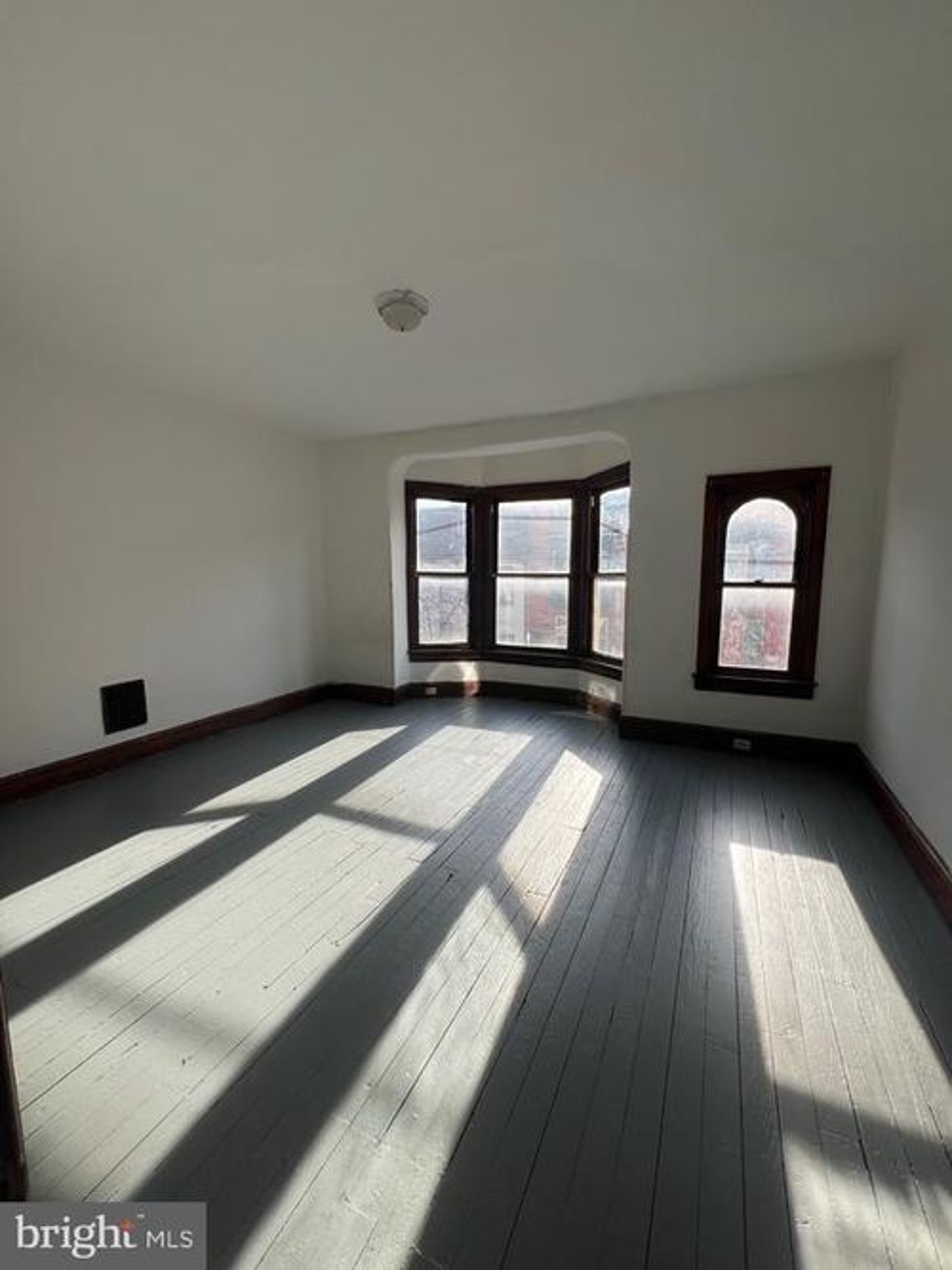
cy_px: 635
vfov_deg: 106.2
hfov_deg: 89.9
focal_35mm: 13
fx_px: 477
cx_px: 476
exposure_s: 1/424
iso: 32
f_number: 1.8
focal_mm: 1.57
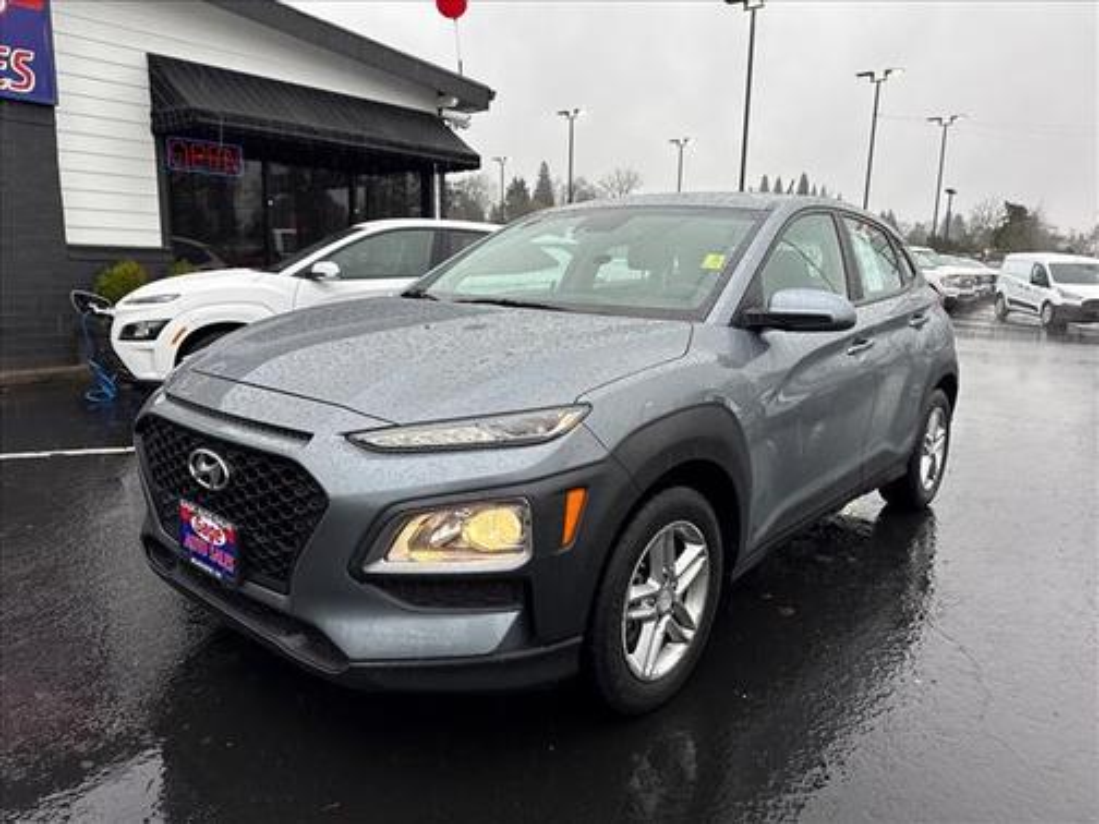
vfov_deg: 56.8
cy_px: 412
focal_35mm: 24
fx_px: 762
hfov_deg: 71.6
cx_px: 550
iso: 64
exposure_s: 1/227
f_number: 1.78
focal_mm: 6.76
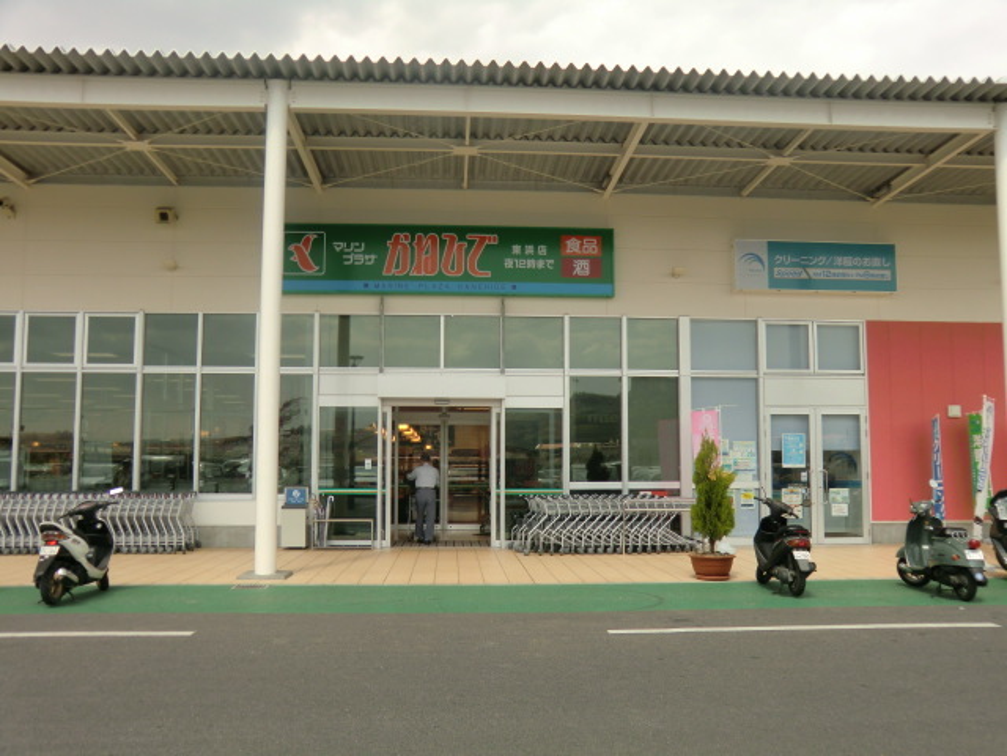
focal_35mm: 29
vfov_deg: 48.2
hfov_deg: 61.7
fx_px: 844
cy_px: 378
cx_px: 504
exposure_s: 1/400
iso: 64
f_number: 3.5
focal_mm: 5.2
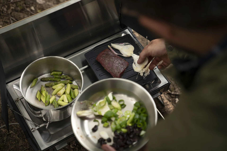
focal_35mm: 69
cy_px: 76
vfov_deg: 19.7
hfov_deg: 29.2
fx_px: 435
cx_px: 114
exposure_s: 1/250
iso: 200
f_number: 2.8
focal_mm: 69
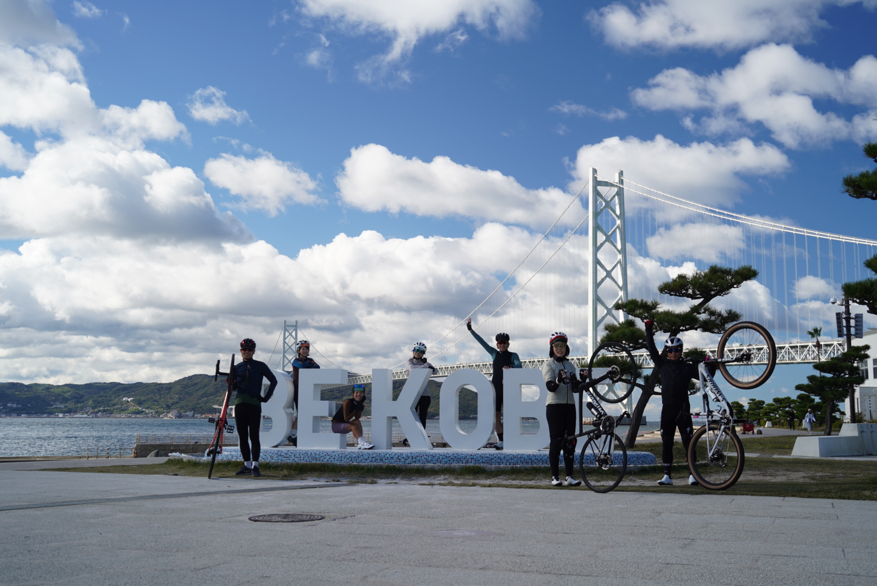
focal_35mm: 41
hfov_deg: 47.4
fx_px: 999
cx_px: 438
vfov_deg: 32.7
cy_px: 293
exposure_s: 1/125
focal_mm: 41
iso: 100
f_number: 6.3
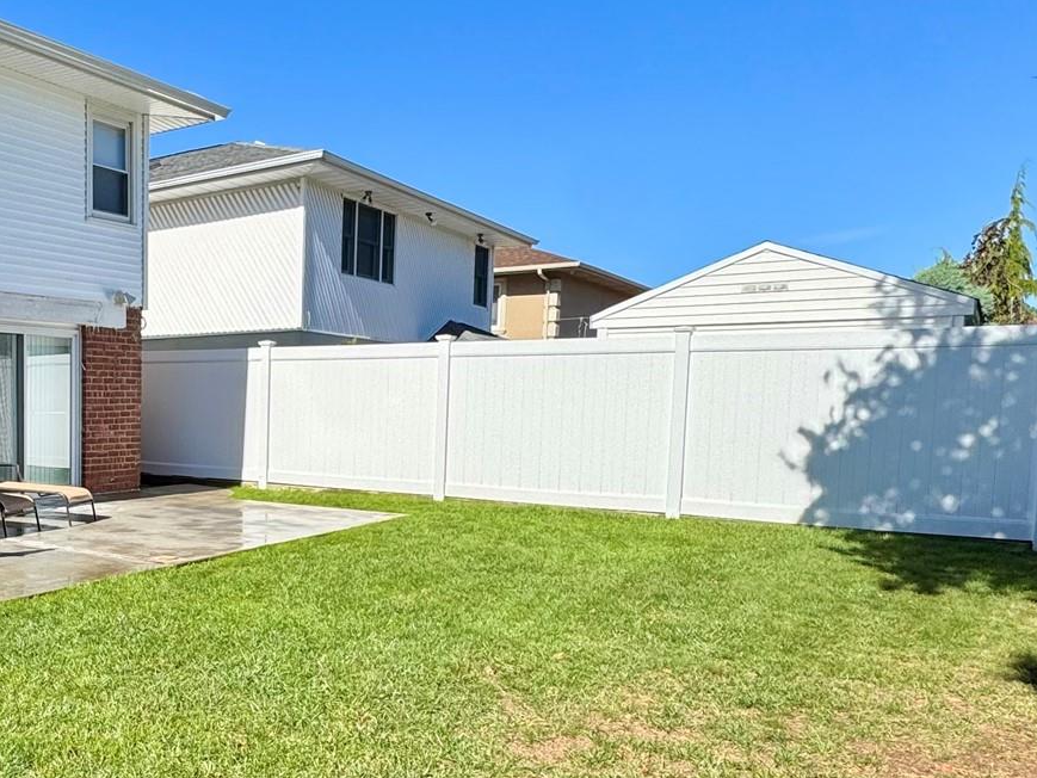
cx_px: 93
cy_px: 475
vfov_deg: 42.7
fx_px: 989
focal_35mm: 33
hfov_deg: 49.0
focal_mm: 2.22
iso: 50
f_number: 2.2
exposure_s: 1/1832
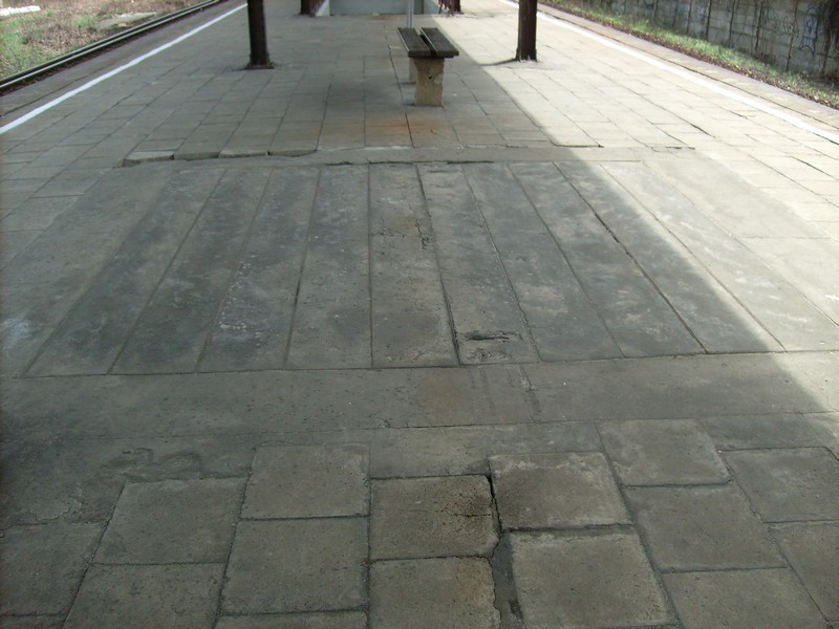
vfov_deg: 40.7
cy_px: 314
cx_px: 420
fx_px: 848
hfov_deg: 52.6
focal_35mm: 35
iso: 80
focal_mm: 5.8
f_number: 2.8
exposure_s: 1/350
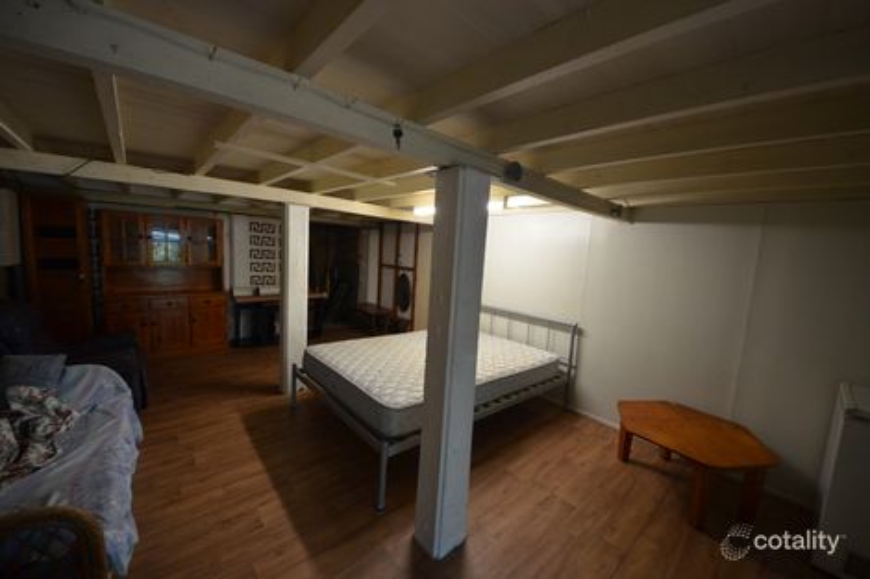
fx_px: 308
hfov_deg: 109.4
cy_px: 290
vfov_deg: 86.5
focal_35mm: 13
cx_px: 435
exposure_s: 1/40
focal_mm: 8.5
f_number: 4.5
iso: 800
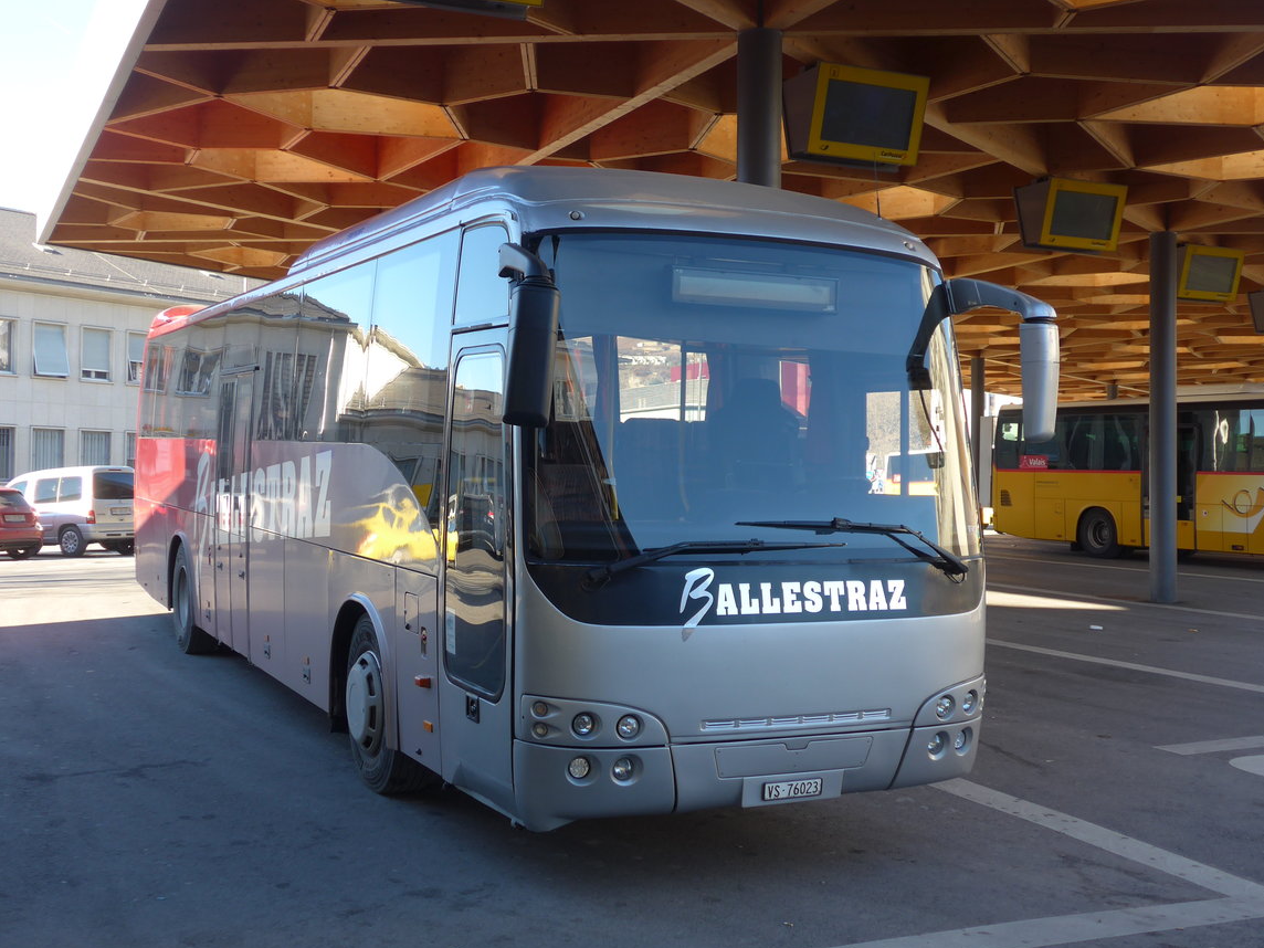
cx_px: 609
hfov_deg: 43.8
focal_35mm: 43
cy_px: 470
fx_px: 1570
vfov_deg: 33.6
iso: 80
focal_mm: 8.4
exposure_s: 1/200
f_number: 2.8
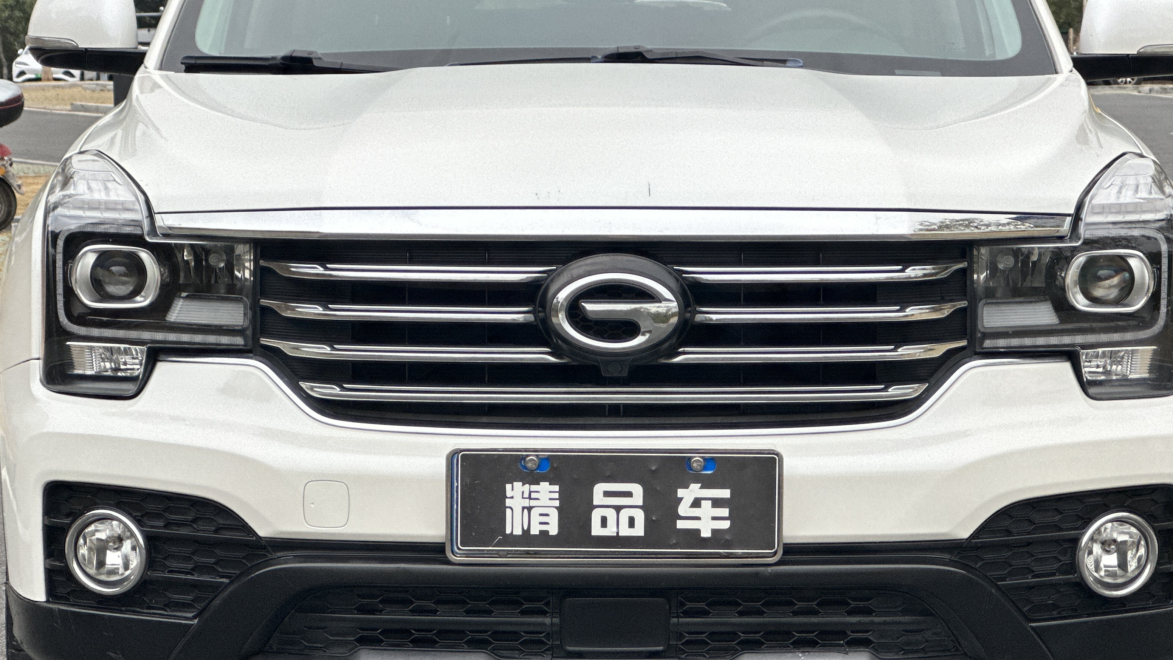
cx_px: 598
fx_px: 3391
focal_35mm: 109
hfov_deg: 19.6
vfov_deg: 11.1
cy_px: 319
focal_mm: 9
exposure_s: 1/121
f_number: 2.8
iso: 200
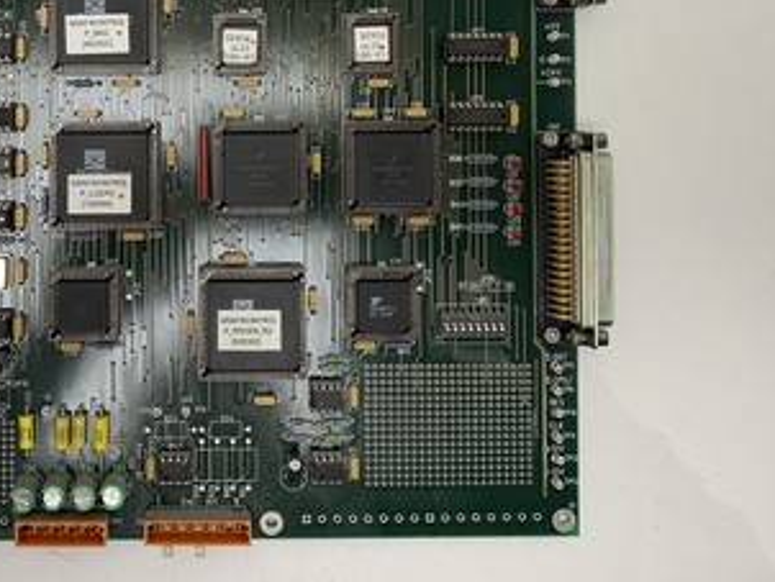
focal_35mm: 43
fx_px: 963
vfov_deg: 32.6
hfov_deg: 43.0
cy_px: 104
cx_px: 234
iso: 50
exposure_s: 1/100
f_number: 1.8
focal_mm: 4.25
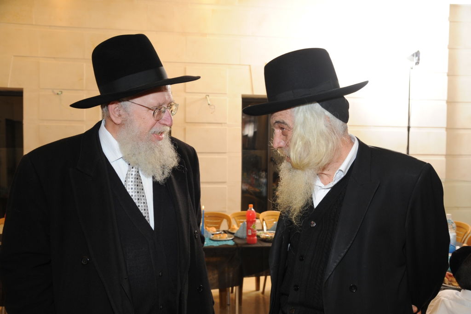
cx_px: 236
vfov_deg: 41.1
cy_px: 157
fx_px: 419
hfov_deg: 58.7
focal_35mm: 32
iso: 640
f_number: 5.6
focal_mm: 32
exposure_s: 1/125
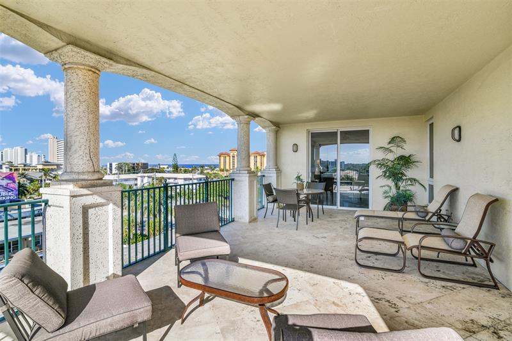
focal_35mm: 16
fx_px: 227
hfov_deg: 96.7
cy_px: 170
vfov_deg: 73.7
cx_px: 256
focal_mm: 16
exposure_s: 1/1000
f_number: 8
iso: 200
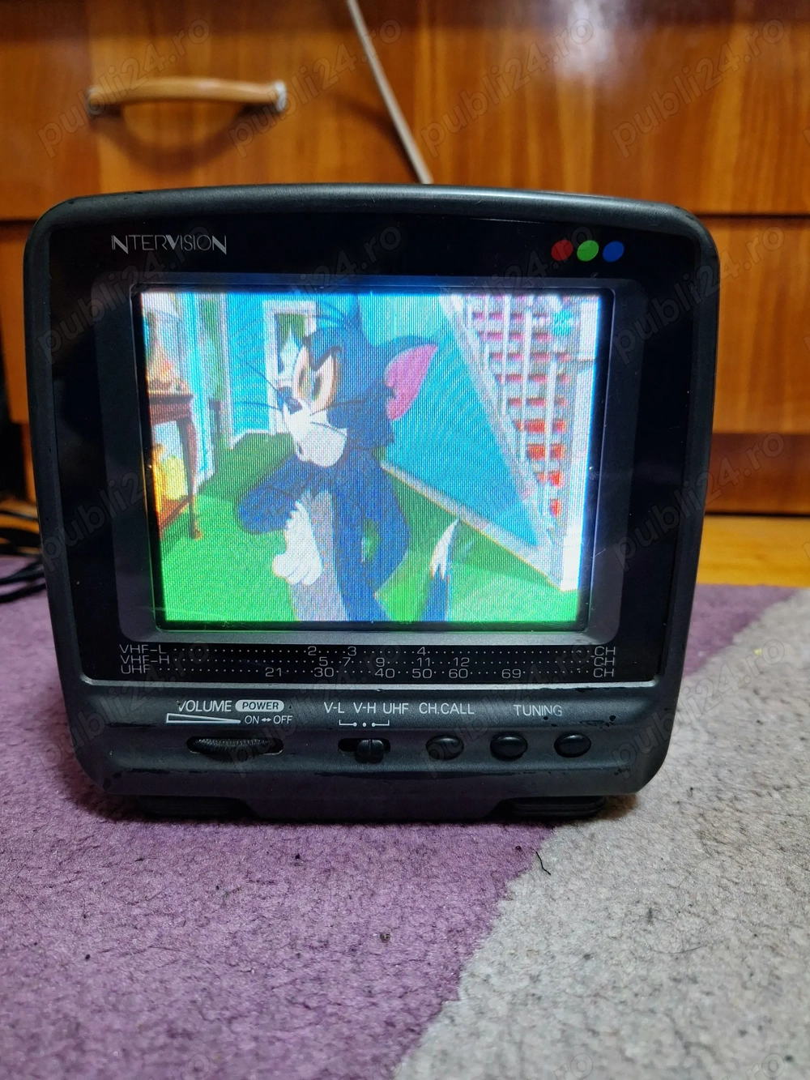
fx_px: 717
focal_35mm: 23
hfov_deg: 58.9
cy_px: 540
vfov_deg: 73.9
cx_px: 405
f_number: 1.8
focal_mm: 5.54
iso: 100
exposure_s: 1/40
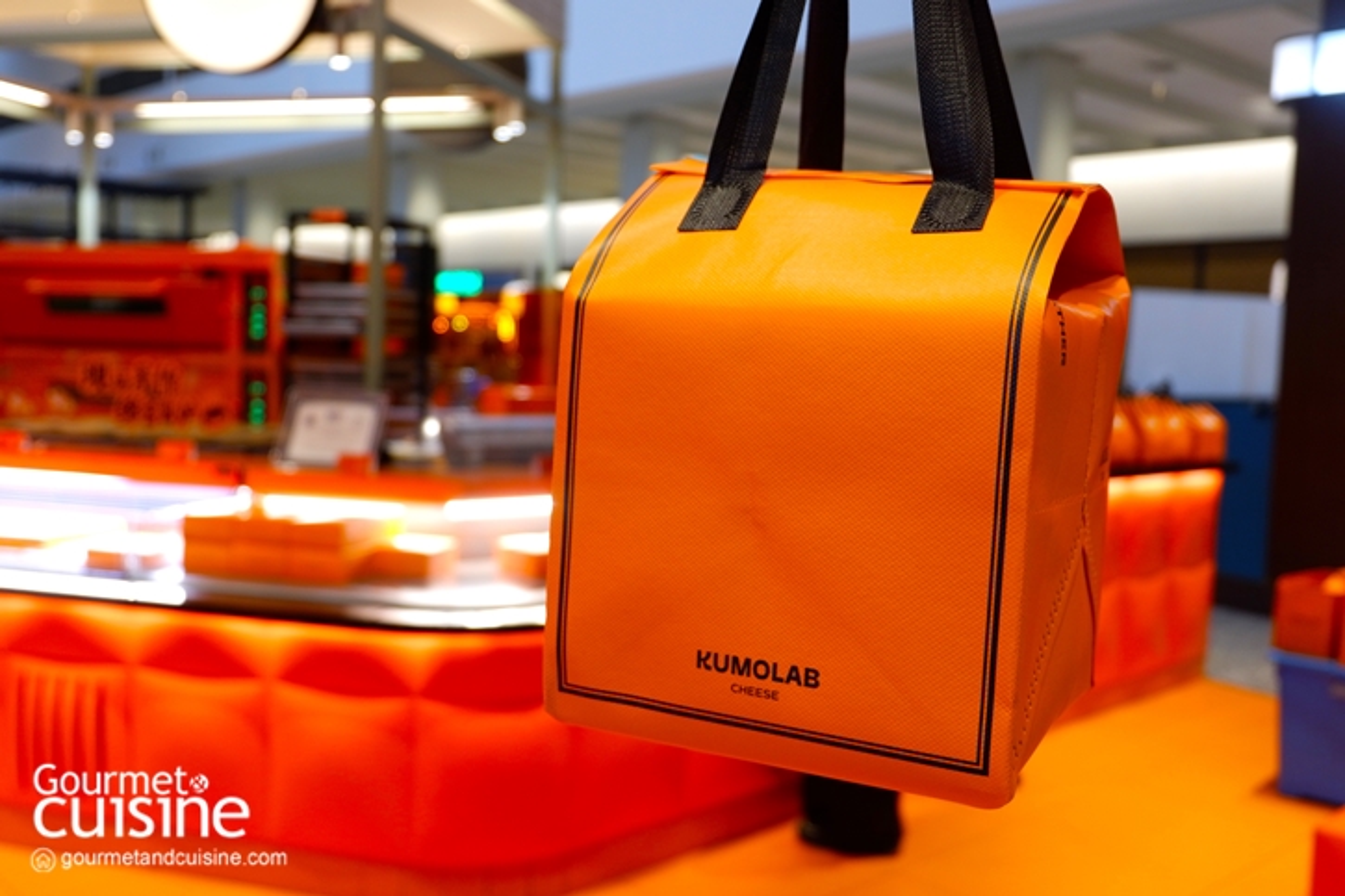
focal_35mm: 33
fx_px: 1233
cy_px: 448
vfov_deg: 40.0
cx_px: 672
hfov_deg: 57.2
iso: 400
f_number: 4
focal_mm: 22.2
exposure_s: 1/45
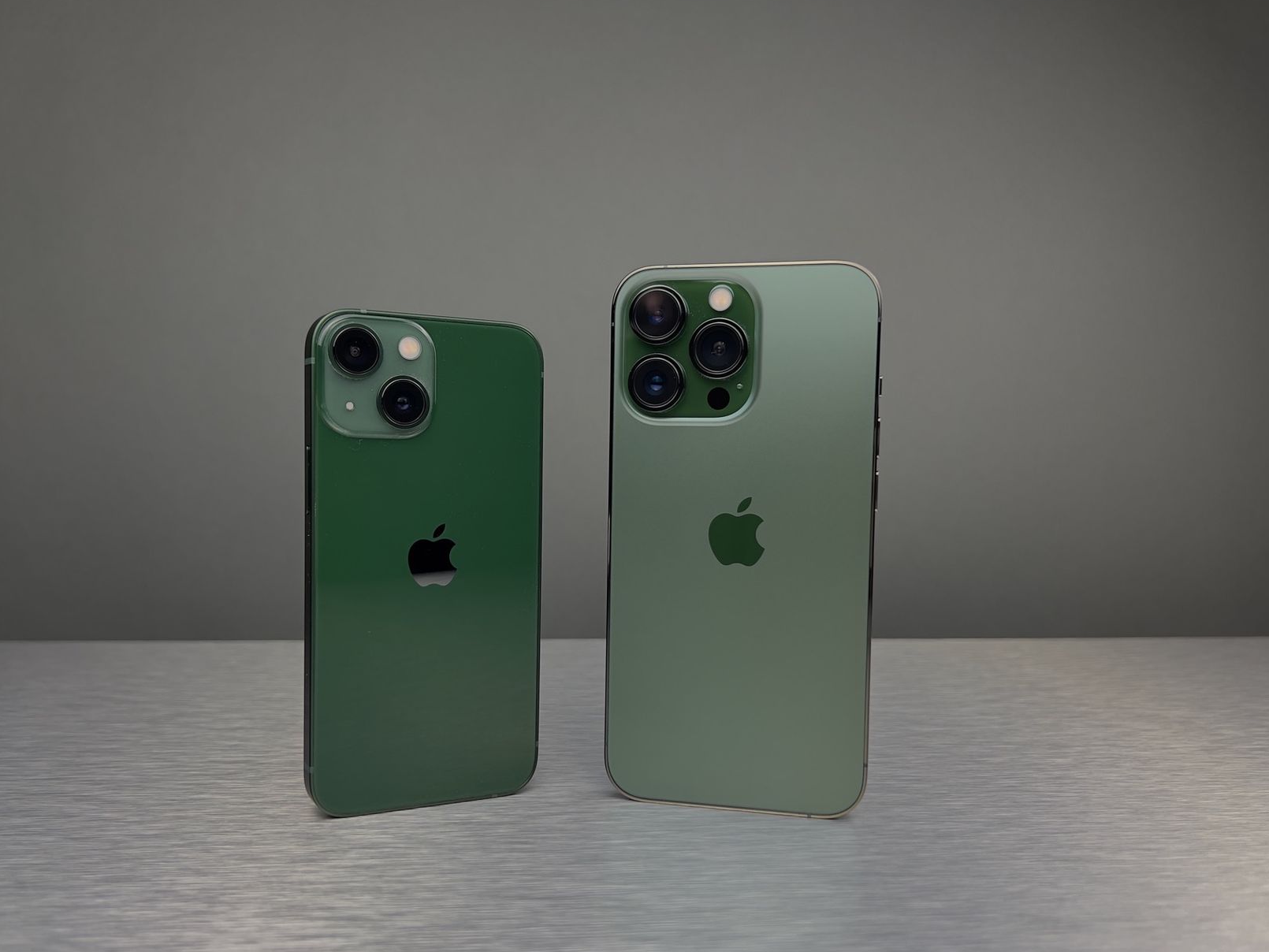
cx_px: 603
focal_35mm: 31
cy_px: 530
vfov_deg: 45.4
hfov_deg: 58.3
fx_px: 1137
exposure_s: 1/121
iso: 40
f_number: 1.5
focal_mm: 5.7
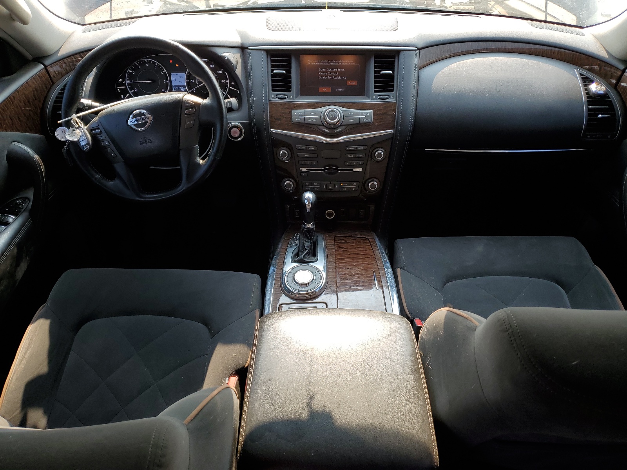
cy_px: 235
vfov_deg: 53.1
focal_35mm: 26
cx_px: 314
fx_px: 471
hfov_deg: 67.3
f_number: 1.5
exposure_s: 1/400
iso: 50
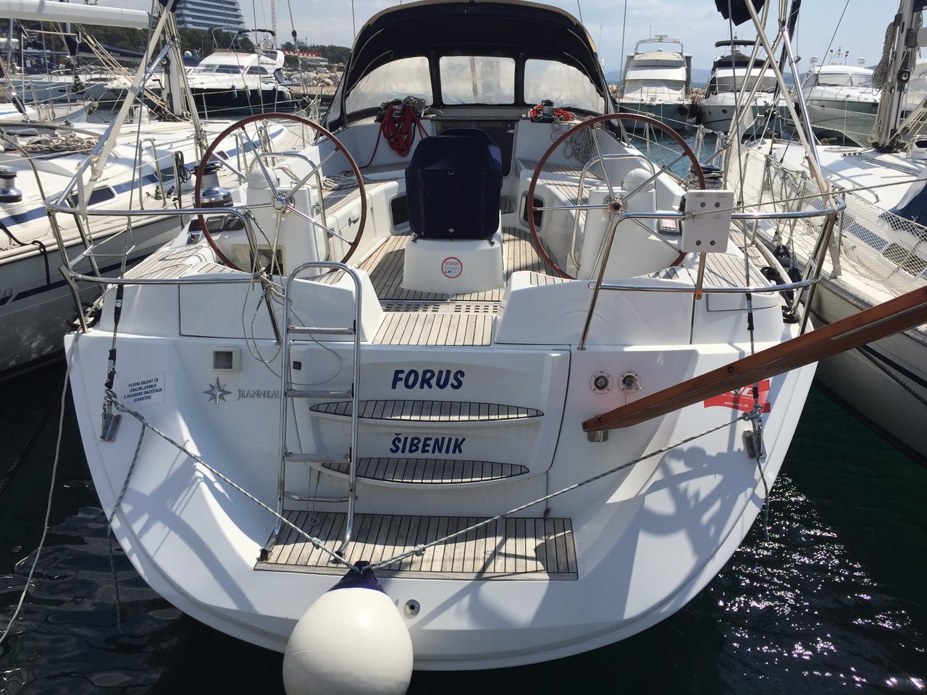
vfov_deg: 48.2
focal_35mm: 29
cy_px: 348
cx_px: 464
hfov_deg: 61.7
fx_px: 777
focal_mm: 4.15
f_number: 2.2
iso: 32
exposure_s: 1/4405
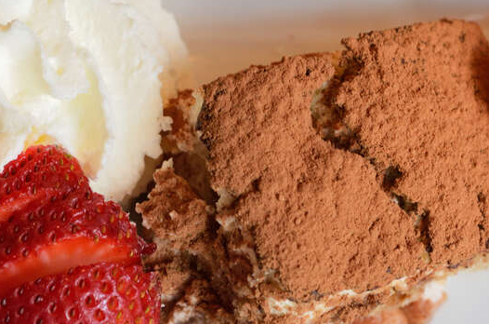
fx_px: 1856
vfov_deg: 10.0
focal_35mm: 137
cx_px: 242
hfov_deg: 15.0
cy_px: 178
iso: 1000
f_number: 7.1
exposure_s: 1/40
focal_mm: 60
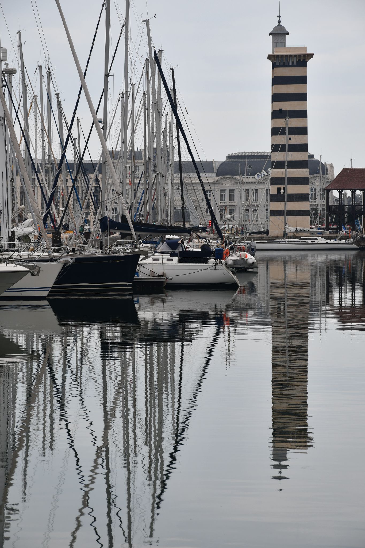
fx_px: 1932
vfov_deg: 16.1
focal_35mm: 127
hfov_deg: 10.8
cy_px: 274
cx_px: 182
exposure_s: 1/250
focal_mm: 85
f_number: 8
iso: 100
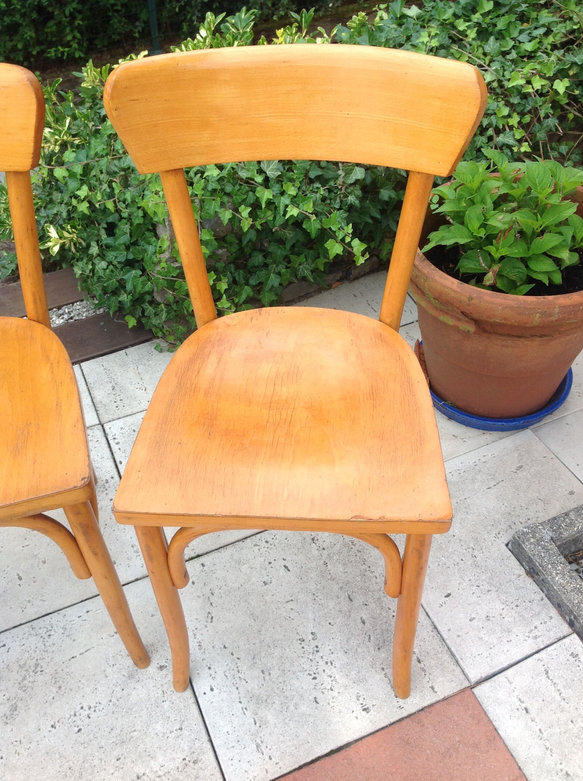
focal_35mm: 35
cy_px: 390
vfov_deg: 52.7
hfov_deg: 40.6
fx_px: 788
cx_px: 292
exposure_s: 1/217
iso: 50
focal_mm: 4.28
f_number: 2.4
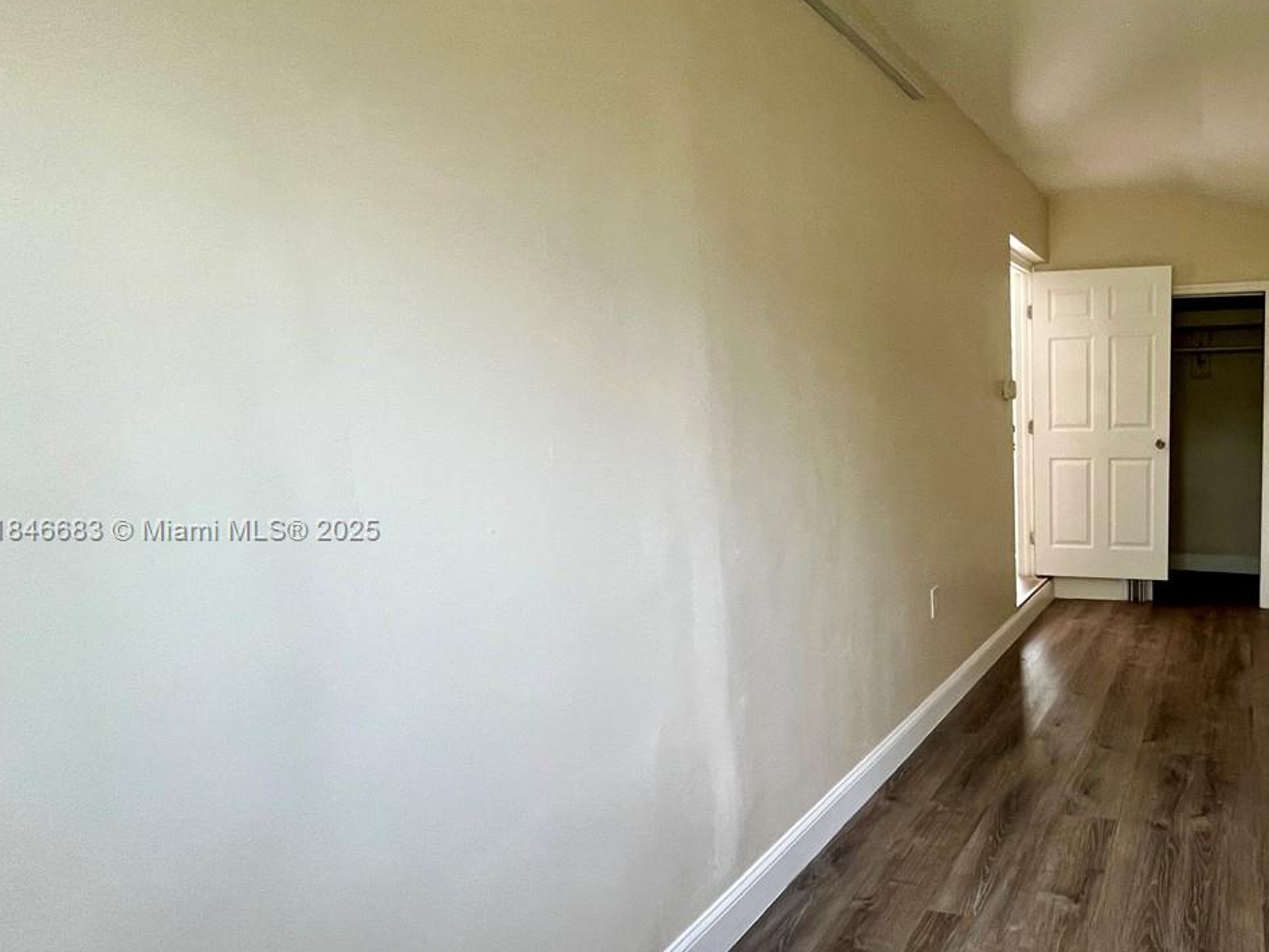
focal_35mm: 22
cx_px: 1023
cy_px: 532
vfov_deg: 60.9
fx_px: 807
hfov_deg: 68.7
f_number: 1.8
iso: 250
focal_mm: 1.57
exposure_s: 1/88
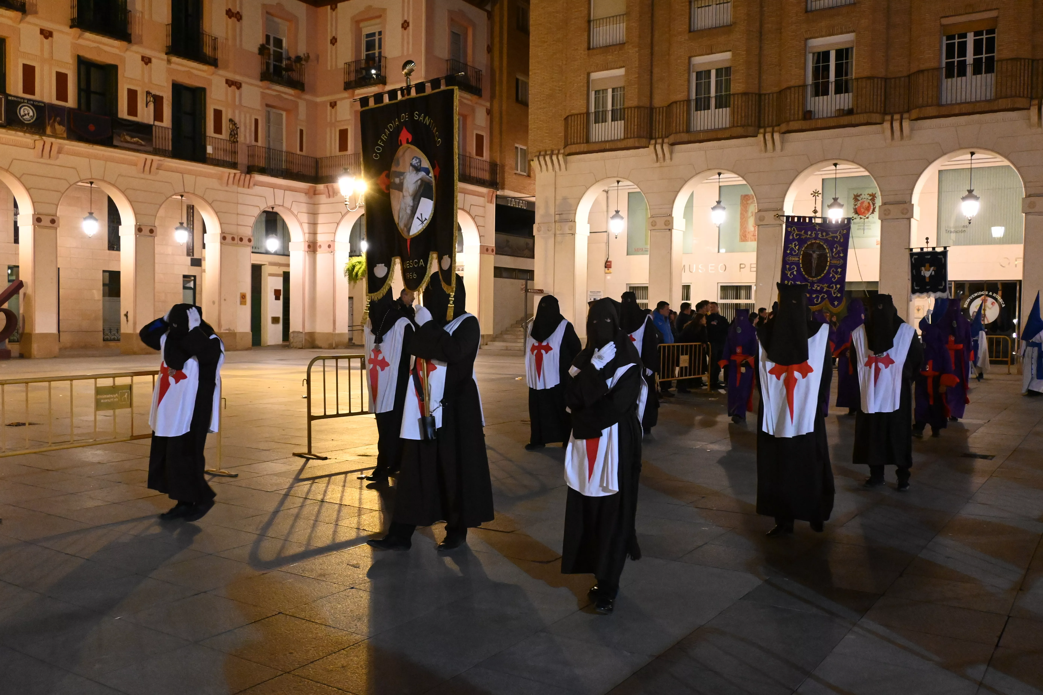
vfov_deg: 41.7
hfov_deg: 59.5
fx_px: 913
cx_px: 522
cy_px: 348
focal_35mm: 32
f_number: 5
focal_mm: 21
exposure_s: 1/100
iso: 6400
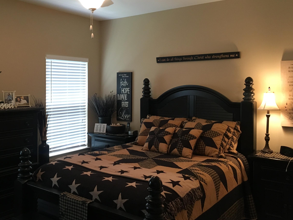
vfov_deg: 39.5
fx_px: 305
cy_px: 92
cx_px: 115
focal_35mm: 36
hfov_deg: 51.0
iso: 160
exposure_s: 1/30
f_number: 2.2
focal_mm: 4.15
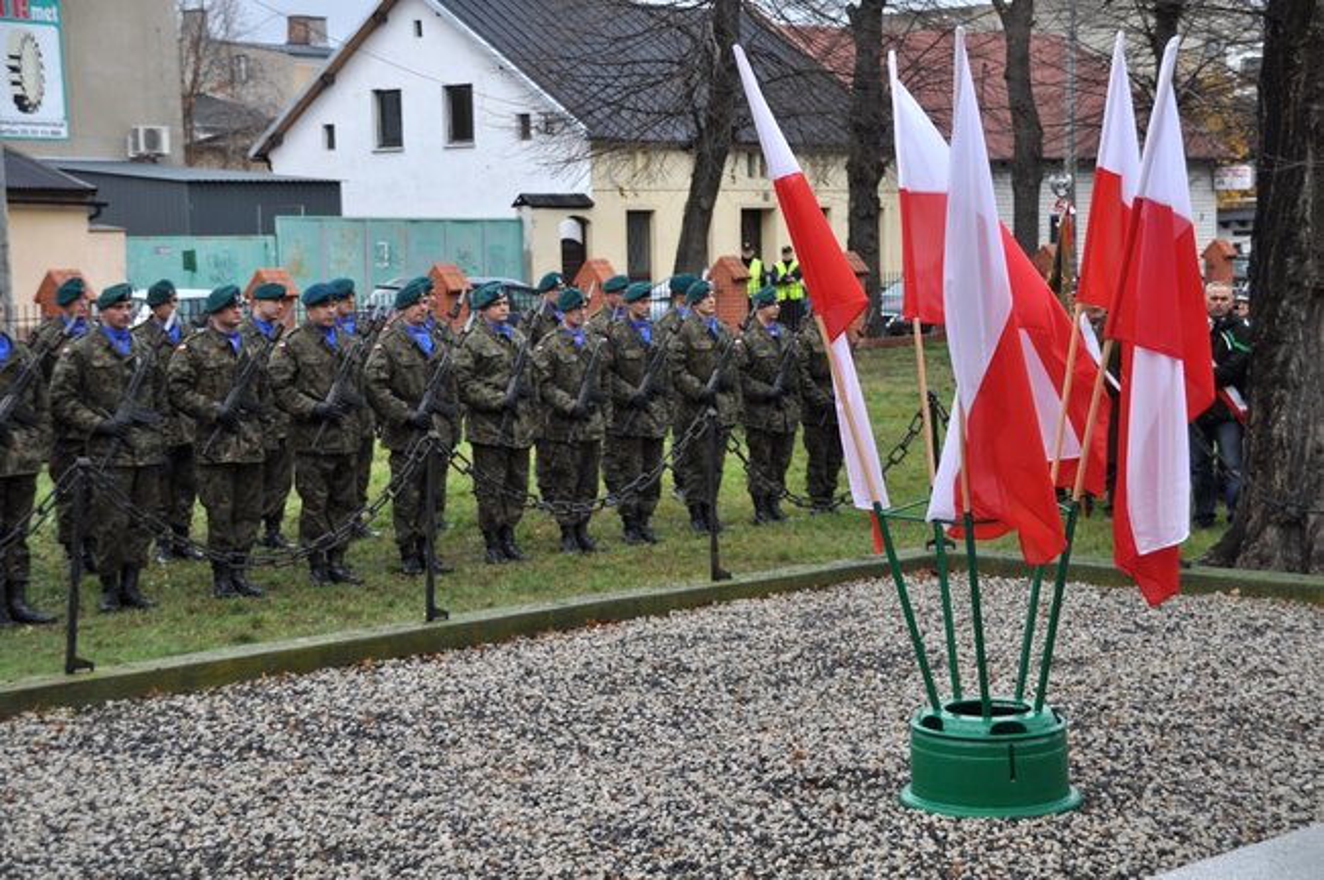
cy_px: 440
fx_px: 2425
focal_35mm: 66
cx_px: 662
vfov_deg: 20.6
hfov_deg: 30.5
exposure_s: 1/320
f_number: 4.5
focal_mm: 44
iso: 200
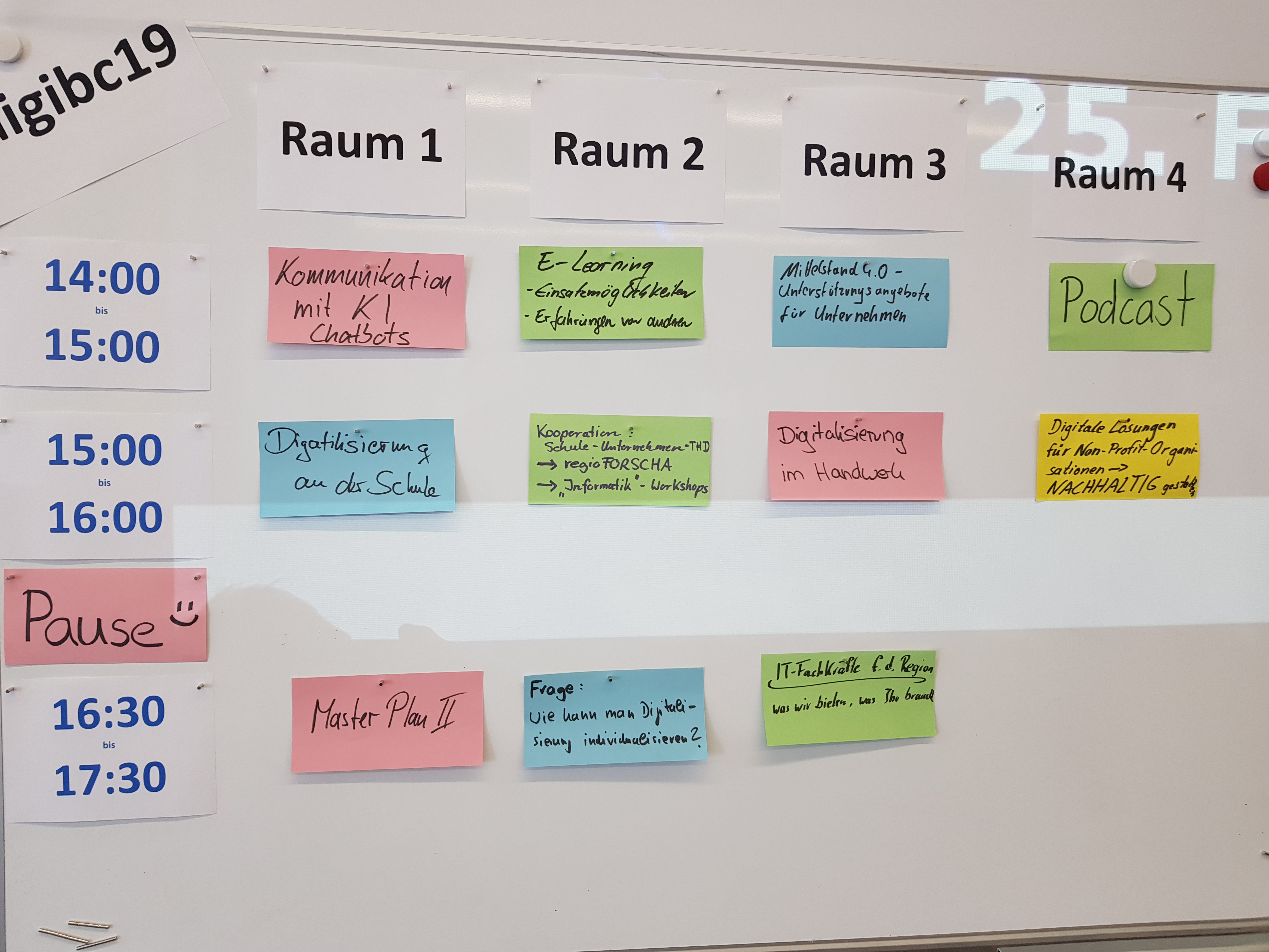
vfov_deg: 53.1
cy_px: 476
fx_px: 953
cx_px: 634
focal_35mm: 26
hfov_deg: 67.3
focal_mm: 4.2
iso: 64
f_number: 1.7
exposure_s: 1/50
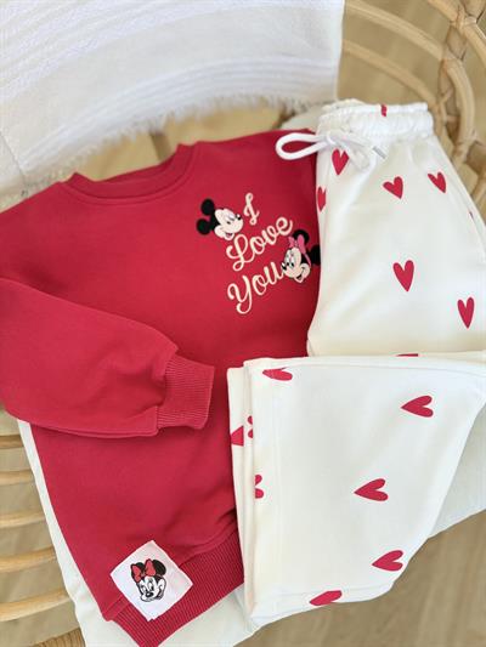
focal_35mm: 24
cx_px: 243
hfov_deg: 56.8
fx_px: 449
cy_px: 324
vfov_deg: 71.6
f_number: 1.78
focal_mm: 6.76
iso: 200
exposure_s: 1/111
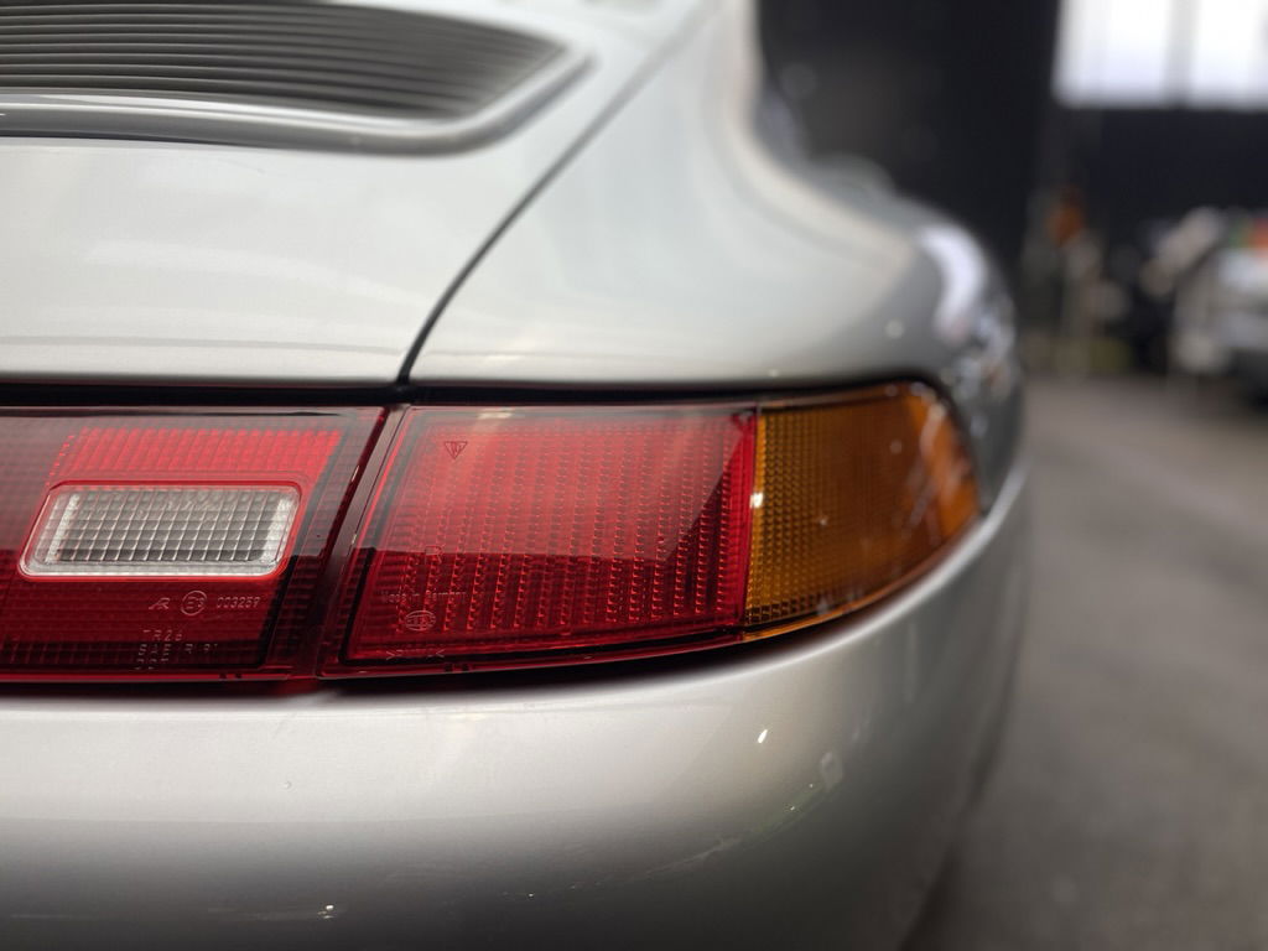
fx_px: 952
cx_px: 634
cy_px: 476
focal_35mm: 26
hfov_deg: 67.3
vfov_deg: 53.1
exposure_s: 1/100
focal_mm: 4.2
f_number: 1.6
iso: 50
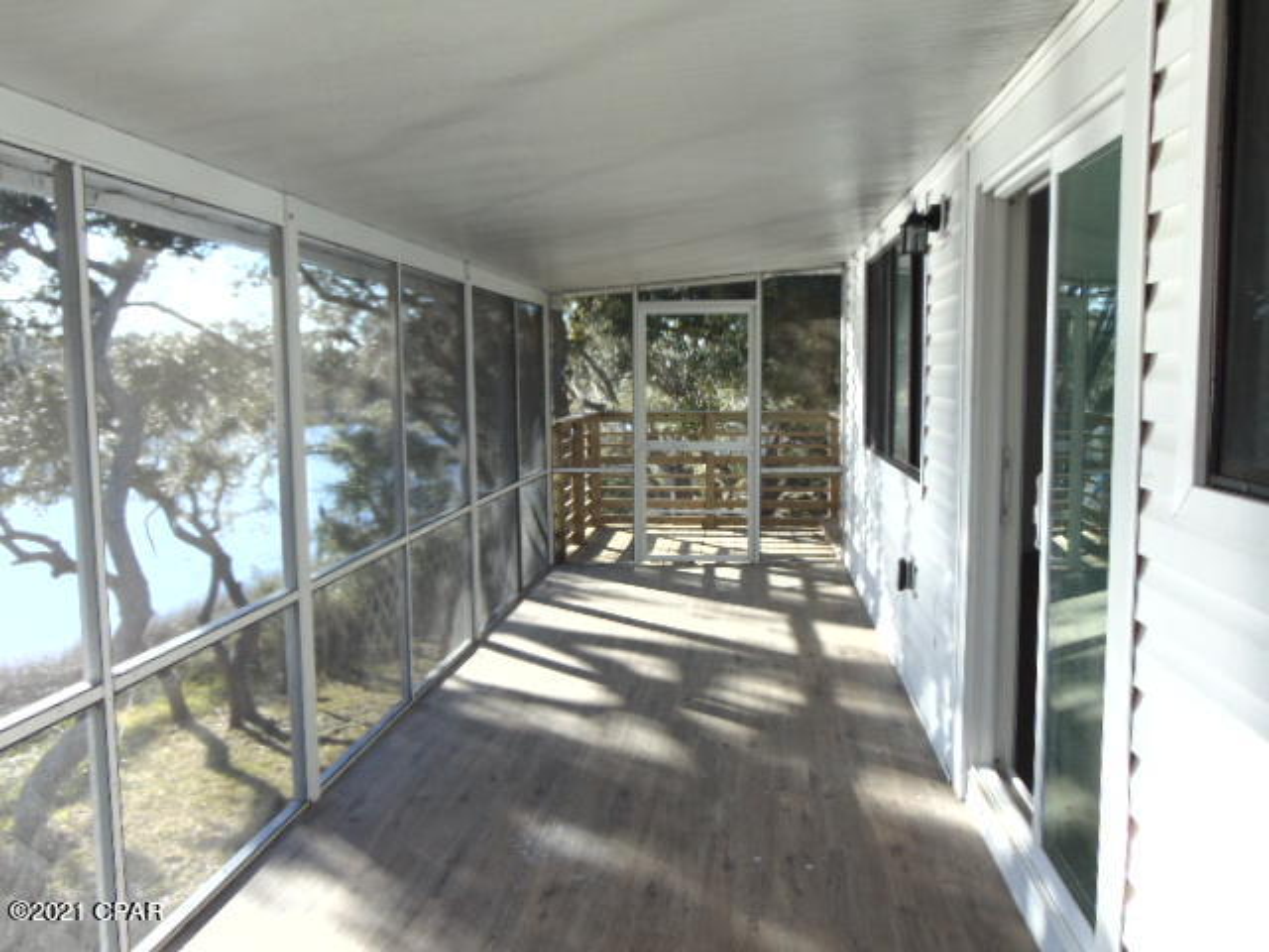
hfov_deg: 60.0
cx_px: 634
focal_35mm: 30
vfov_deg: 46.8
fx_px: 1100
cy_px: 476
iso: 80
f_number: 3.1
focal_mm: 5.4
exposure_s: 1/200
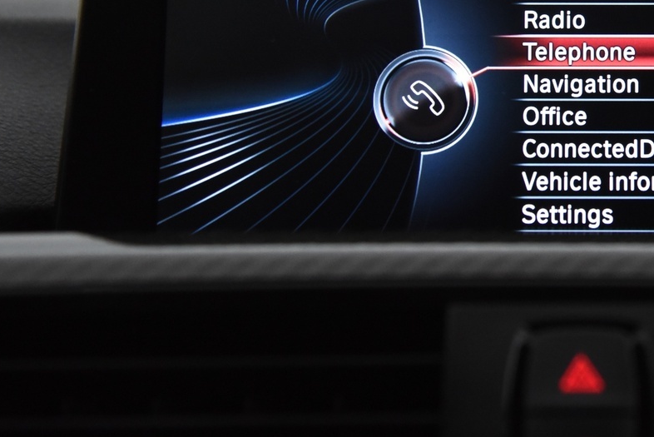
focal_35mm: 107
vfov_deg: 12.7
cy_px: 63
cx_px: 581
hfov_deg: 18.8
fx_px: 1945
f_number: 4
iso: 4000
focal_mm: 52
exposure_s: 1/100
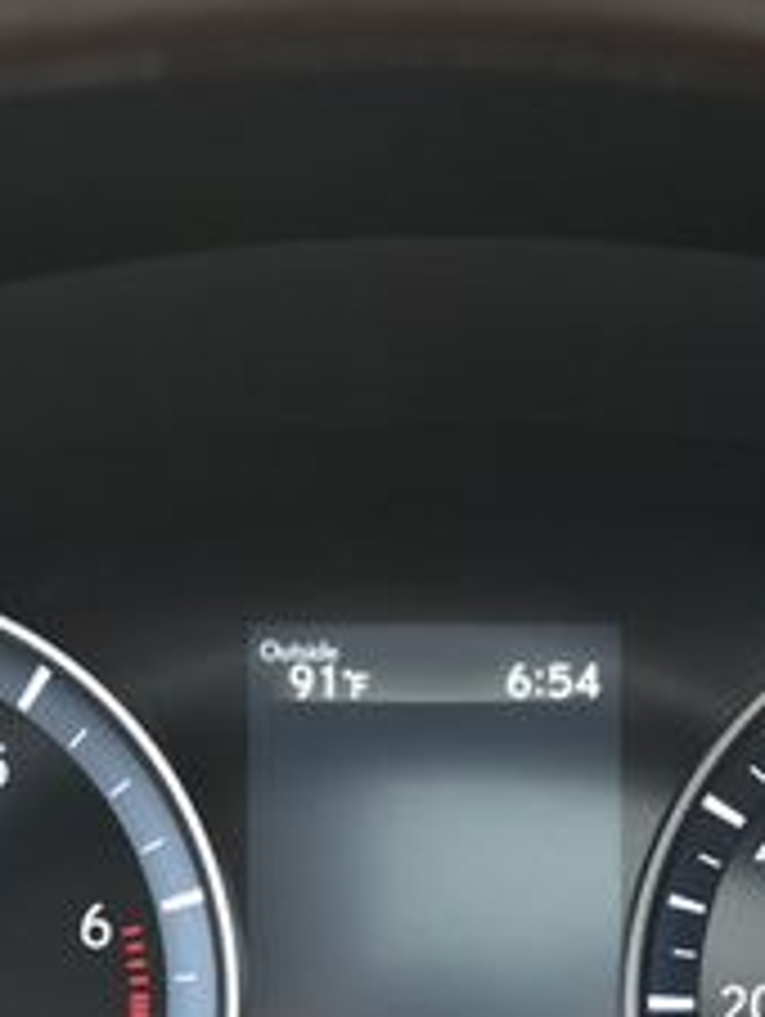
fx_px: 3716
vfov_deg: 15.4
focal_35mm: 126
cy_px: 922
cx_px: 387
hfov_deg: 11.8
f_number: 6.3
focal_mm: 31
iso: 800
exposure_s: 1/15
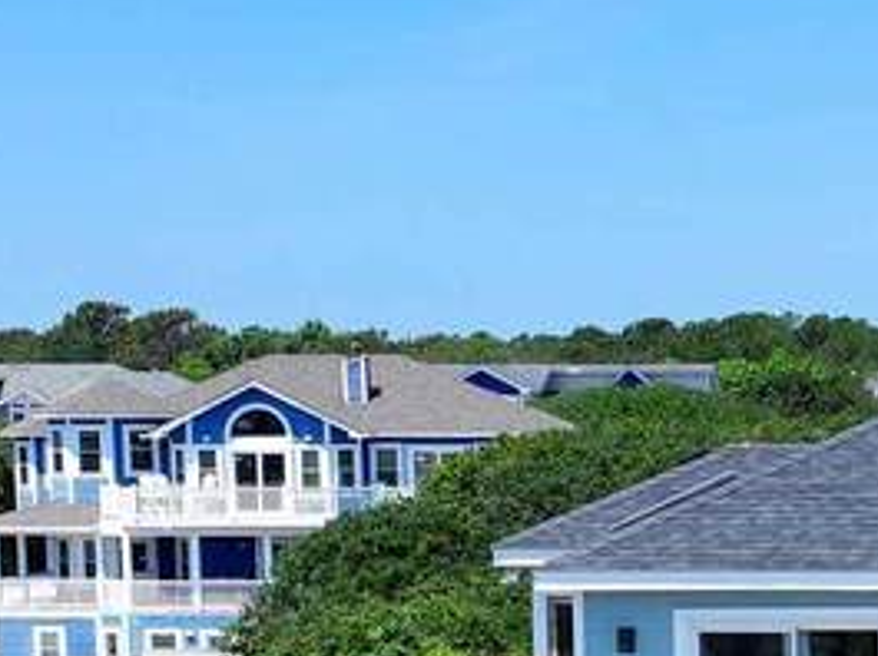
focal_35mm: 116
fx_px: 2938
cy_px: 847
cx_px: 1302
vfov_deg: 12.4
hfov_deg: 15.7
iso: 100
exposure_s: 1/1600
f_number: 2.8
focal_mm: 12.29
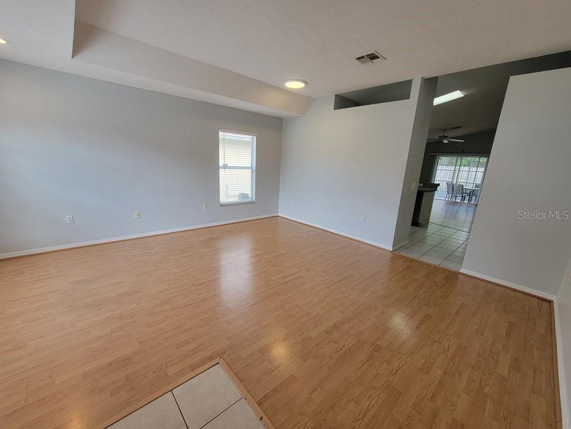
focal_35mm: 13
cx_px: 286
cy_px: 214
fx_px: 214
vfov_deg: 89.9
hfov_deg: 106.2
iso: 64
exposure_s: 1/60
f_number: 2.2
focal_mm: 2.2
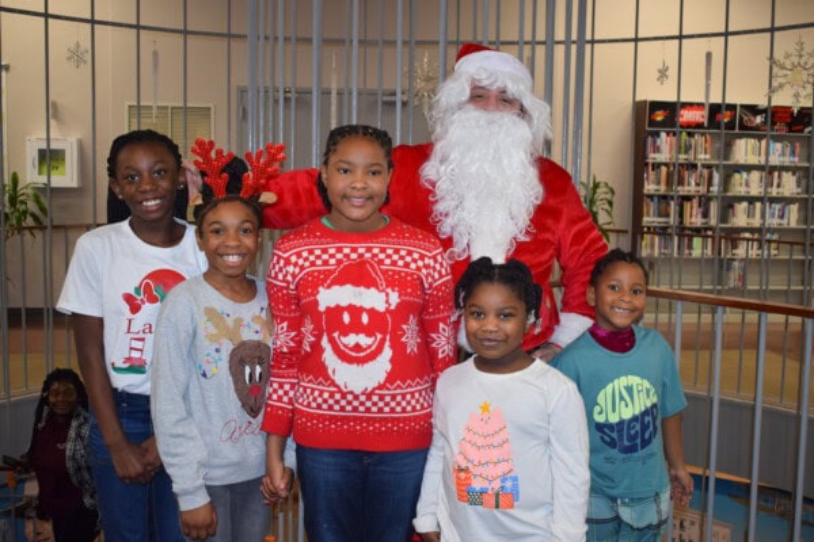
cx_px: 407
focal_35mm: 45
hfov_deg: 43.6
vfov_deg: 29.9
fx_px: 1017
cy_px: 271
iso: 800
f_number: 5
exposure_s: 1/100
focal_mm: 30
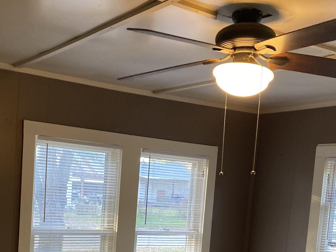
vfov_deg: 26.6
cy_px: 247
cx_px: 137
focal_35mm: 52
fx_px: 505
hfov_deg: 36.7
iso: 160
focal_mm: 4.25
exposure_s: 1/60
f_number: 1.8
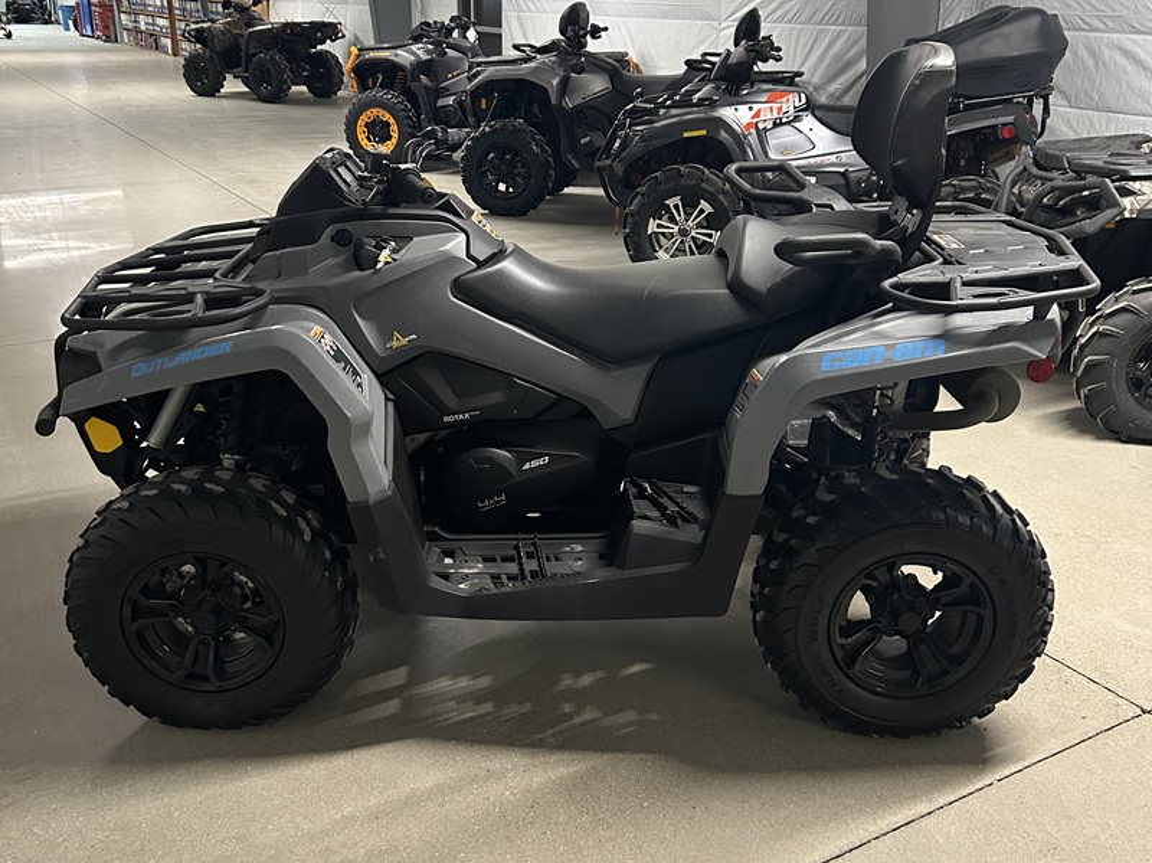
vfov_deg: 53.0
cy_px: 432
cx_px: 576
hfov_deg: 67.3
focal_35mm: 26
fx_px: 865
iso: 400
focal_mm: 5.7
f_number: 1.5
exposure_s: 1/60
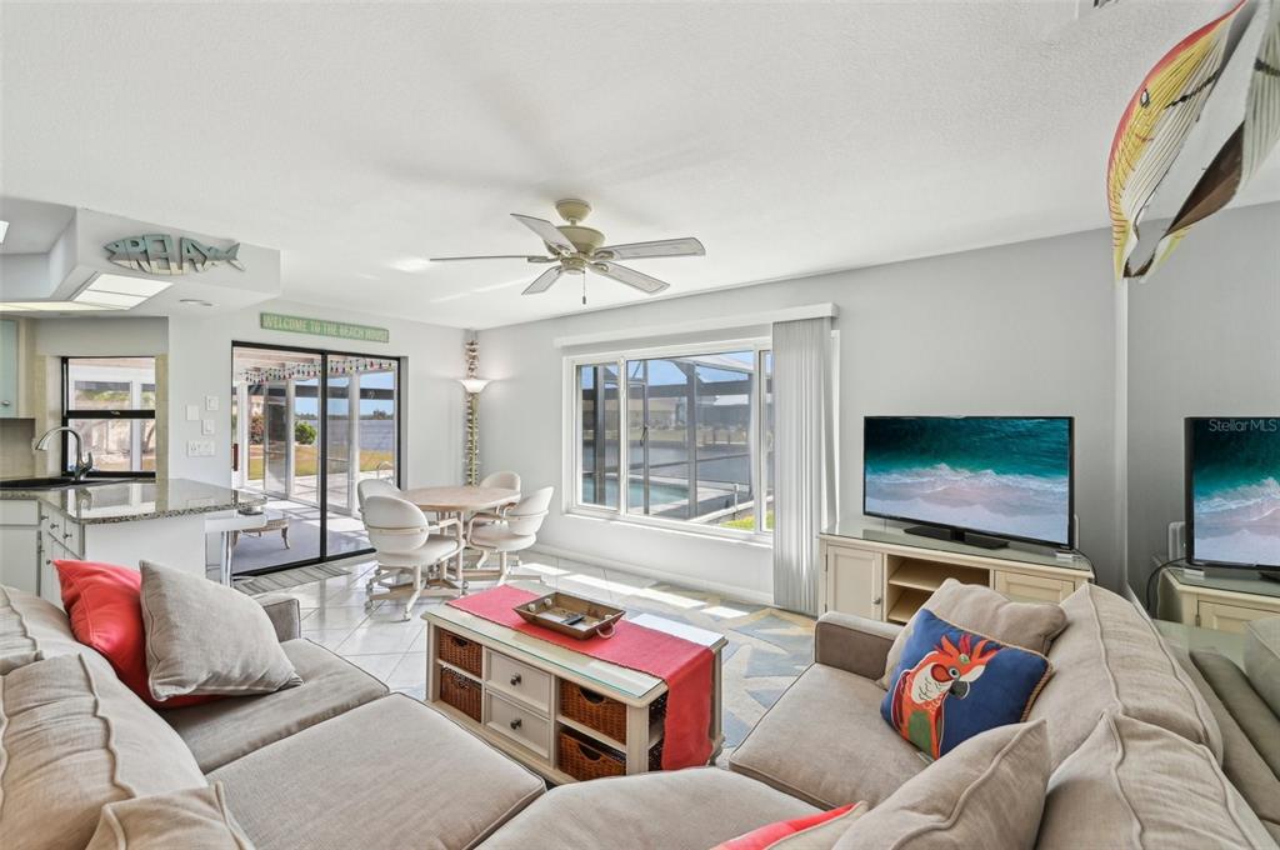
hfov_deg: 104.3
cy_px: 425
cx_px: 640
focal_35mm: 14
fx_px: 497
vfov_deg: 81.1
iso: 400
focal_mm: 14
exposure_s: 1/320
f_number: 8
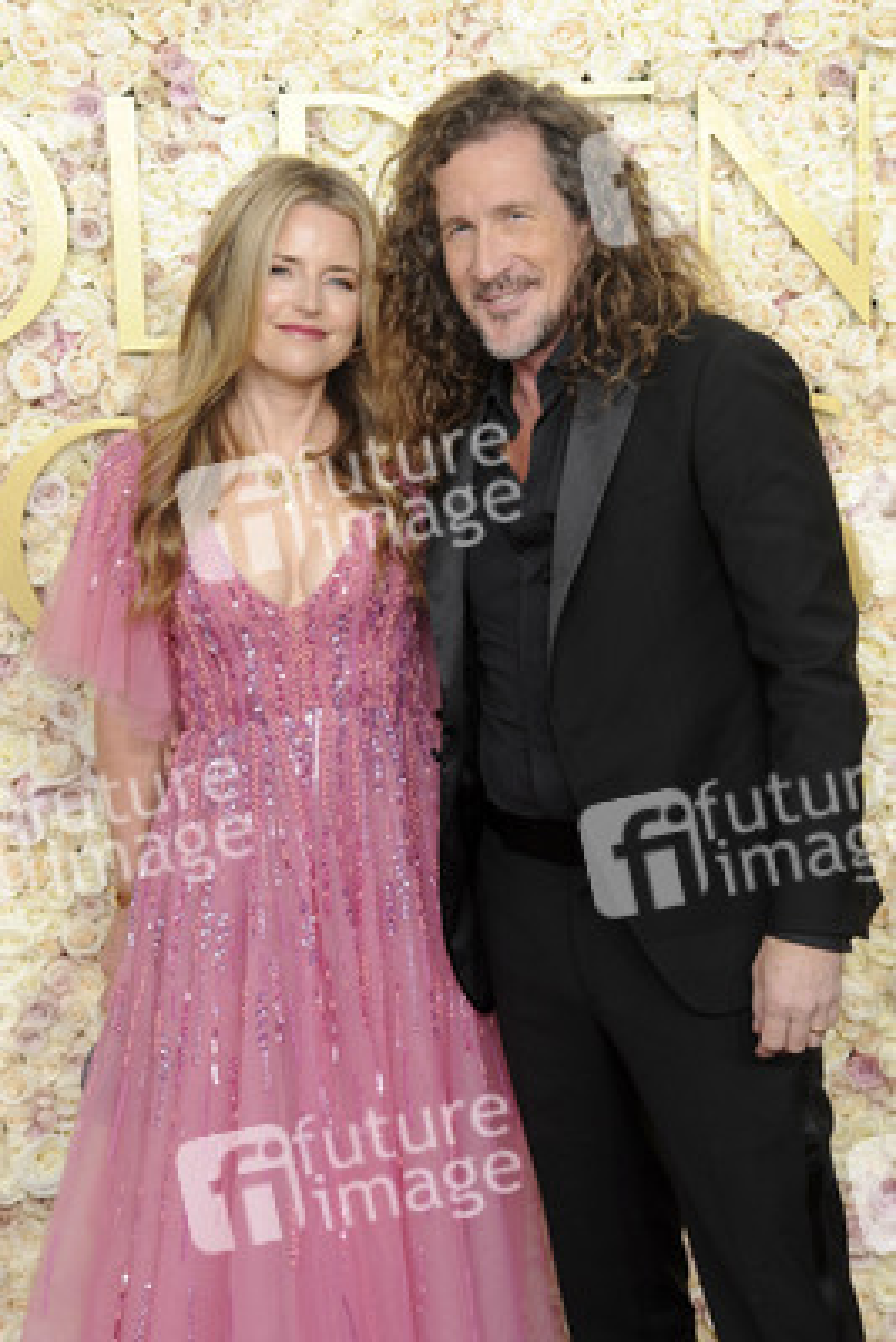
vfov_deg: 21.5
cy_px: 671
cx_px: 448
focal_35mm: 95
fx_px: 3543
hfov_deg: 14.4
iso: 1000
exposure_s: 1/250
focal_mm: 95
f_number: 13
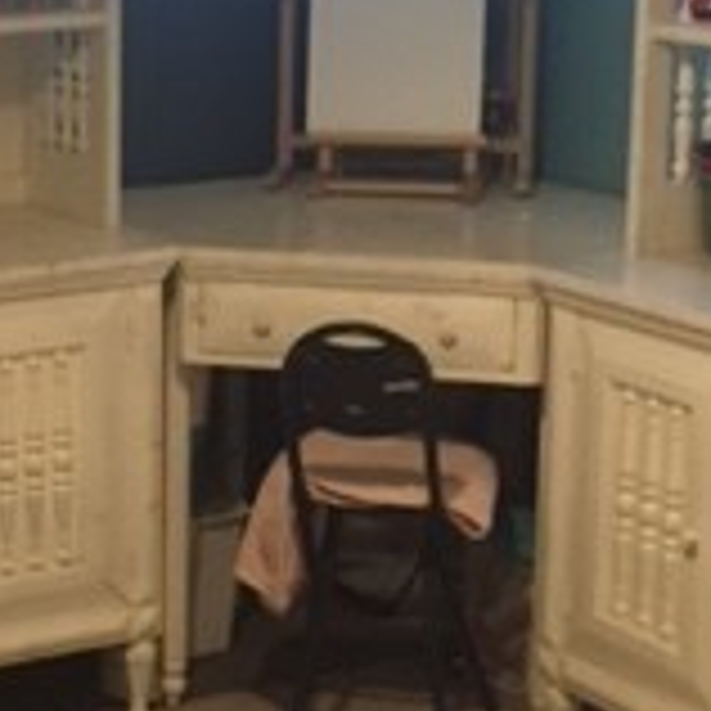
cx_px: -18
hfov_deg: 16.4
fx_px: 2417
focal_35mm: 104
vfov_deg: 16.7
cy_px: 333
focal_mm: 4.15
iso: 250
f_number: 2.2
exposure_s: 1/20
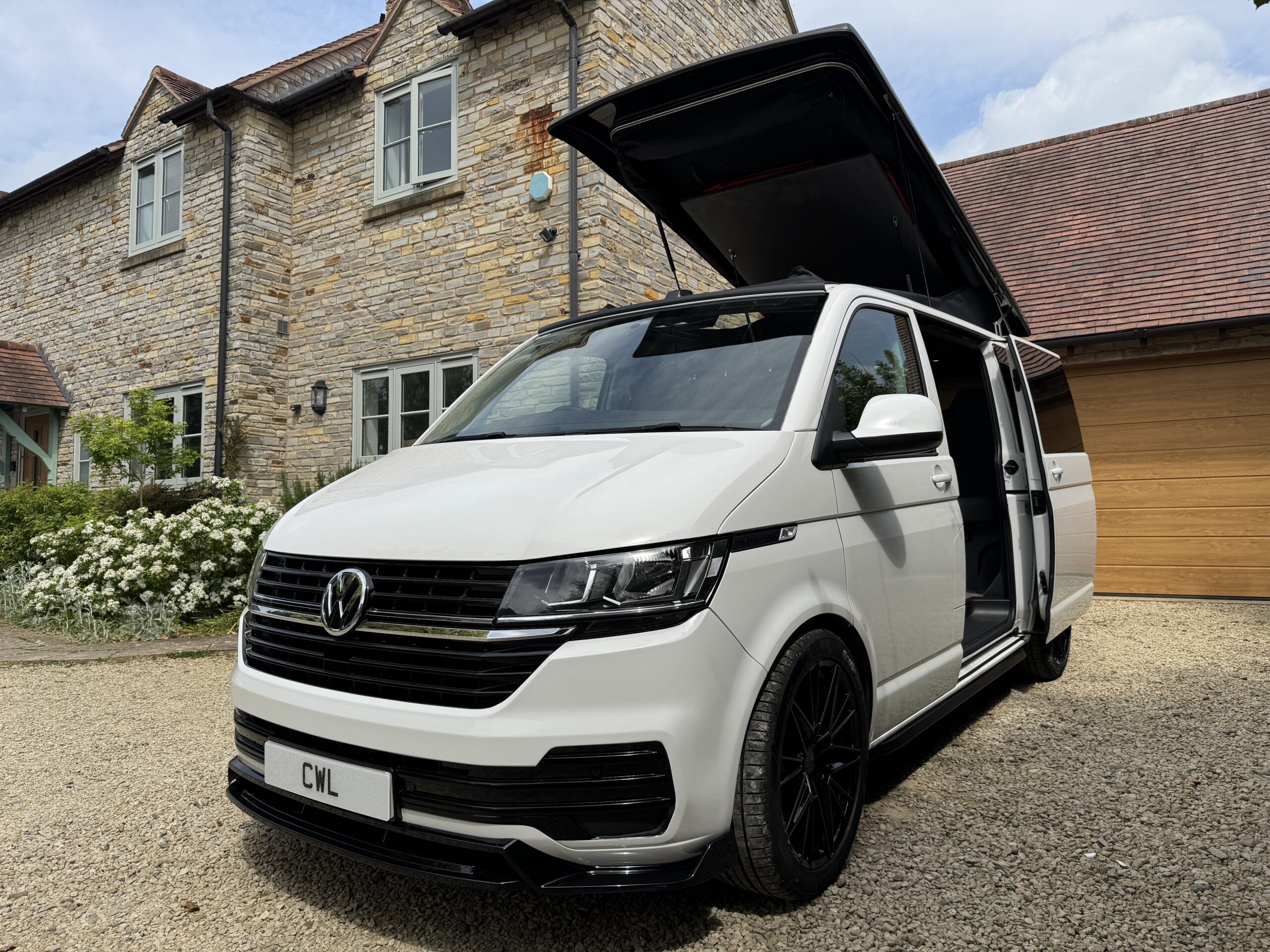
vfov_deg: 56.8
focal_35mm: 24
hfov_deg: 71.6
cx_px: 635
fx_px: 881
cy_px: 476
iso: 80
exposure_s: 1/5814
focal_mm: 6.76
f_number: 1.78
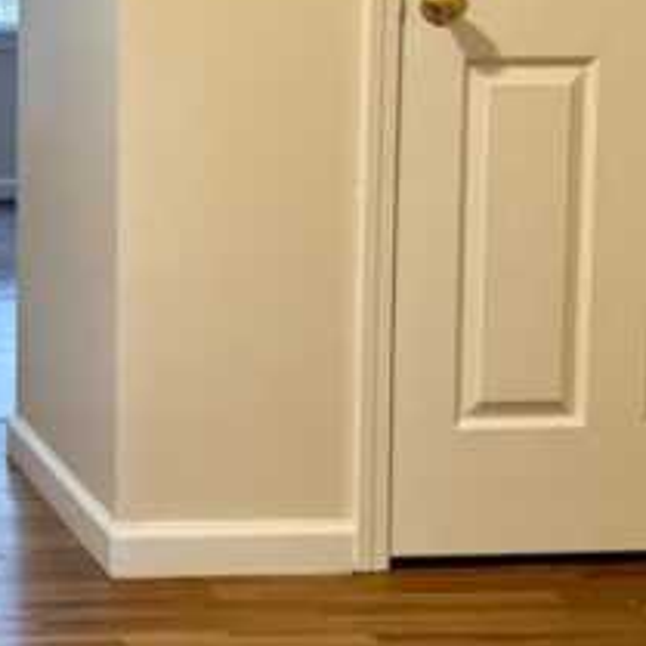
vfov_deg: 16.6
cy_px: 155
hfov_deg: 15.9
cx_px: -192
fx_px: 2196
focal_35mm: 104
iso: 500
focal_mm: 6.76
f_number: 1.78
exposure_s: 1/60
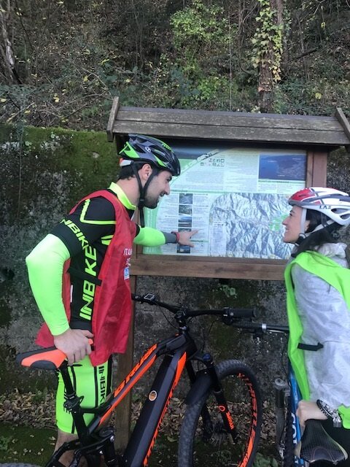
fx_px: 377
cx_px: 175
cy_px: 234
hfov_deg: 49.7
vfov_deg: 63.4
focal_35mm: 28
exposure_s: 1/100
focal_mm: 3.99
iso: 20
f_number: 1.8
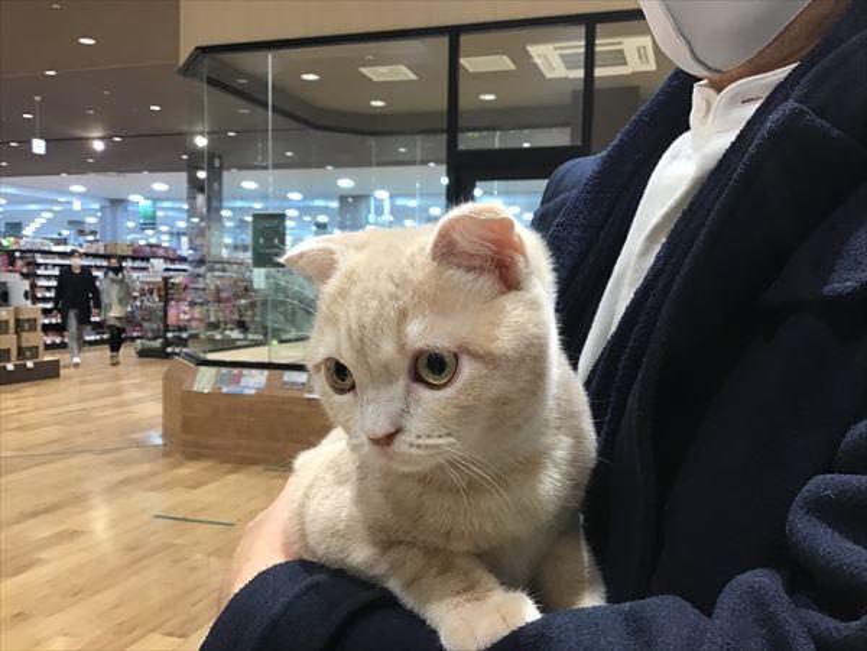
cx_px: 434
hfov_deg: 58.4
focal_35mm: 31
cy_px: 326
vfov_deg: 45.4
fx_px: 776
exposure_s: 1/30
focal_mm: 3.3
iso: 80
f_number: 2.4
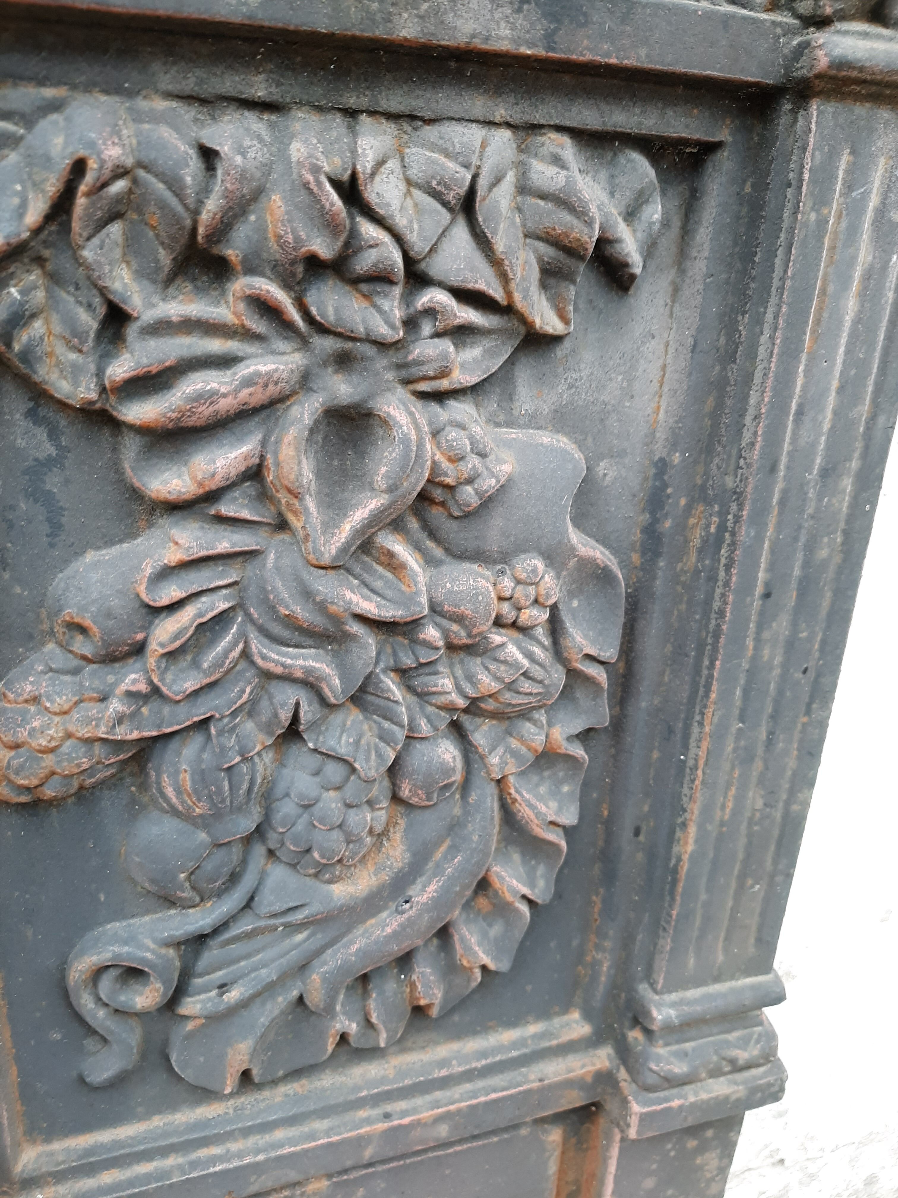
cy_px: 599
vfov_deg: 67.3
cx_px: 449
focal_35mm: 26
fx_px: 899
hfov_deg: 53.1
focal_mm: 3.93
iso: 40
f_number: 1.7
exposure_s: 1/100
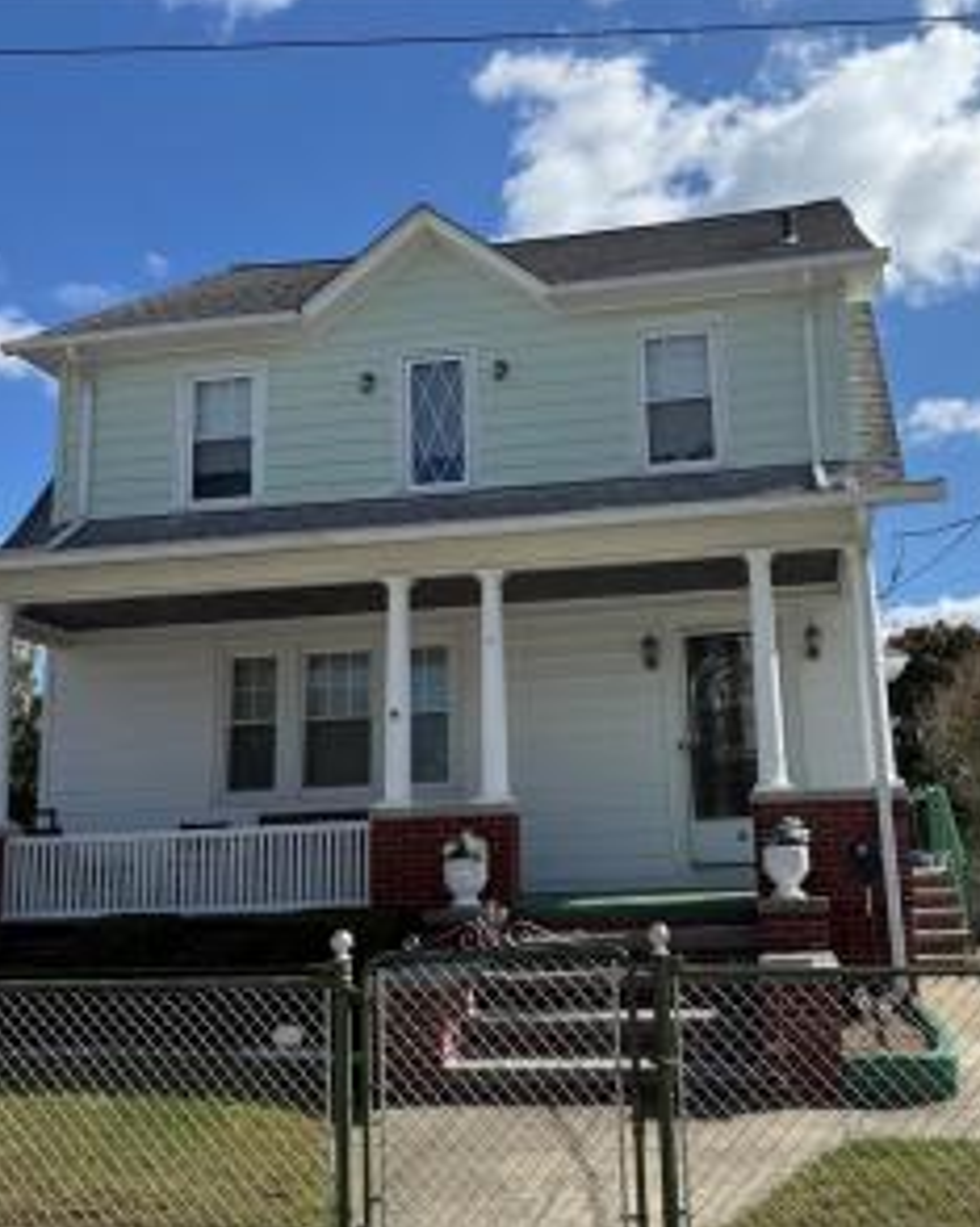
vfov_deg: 55.7
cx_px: 603
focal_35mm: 32
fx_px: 1161
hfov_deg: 45.4
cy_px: 607
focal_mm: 6.76
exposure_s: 1/6173
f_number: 1.78
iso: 80
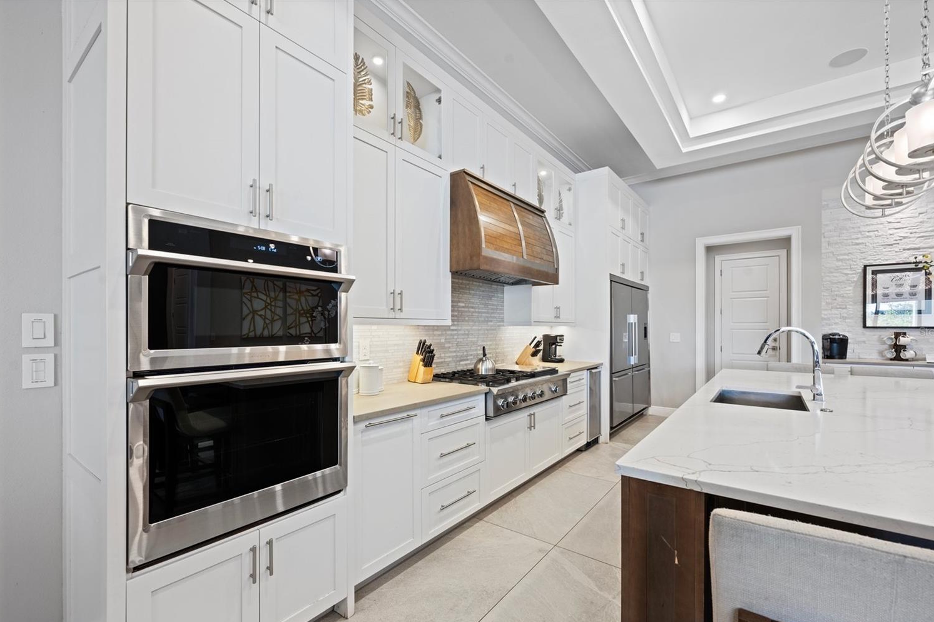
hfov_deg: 100.4
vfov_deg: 77.2
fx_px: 389
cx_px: 474
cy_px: 331
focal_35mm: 15
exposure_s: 1/2.5
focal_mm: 14
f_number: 8
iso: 400
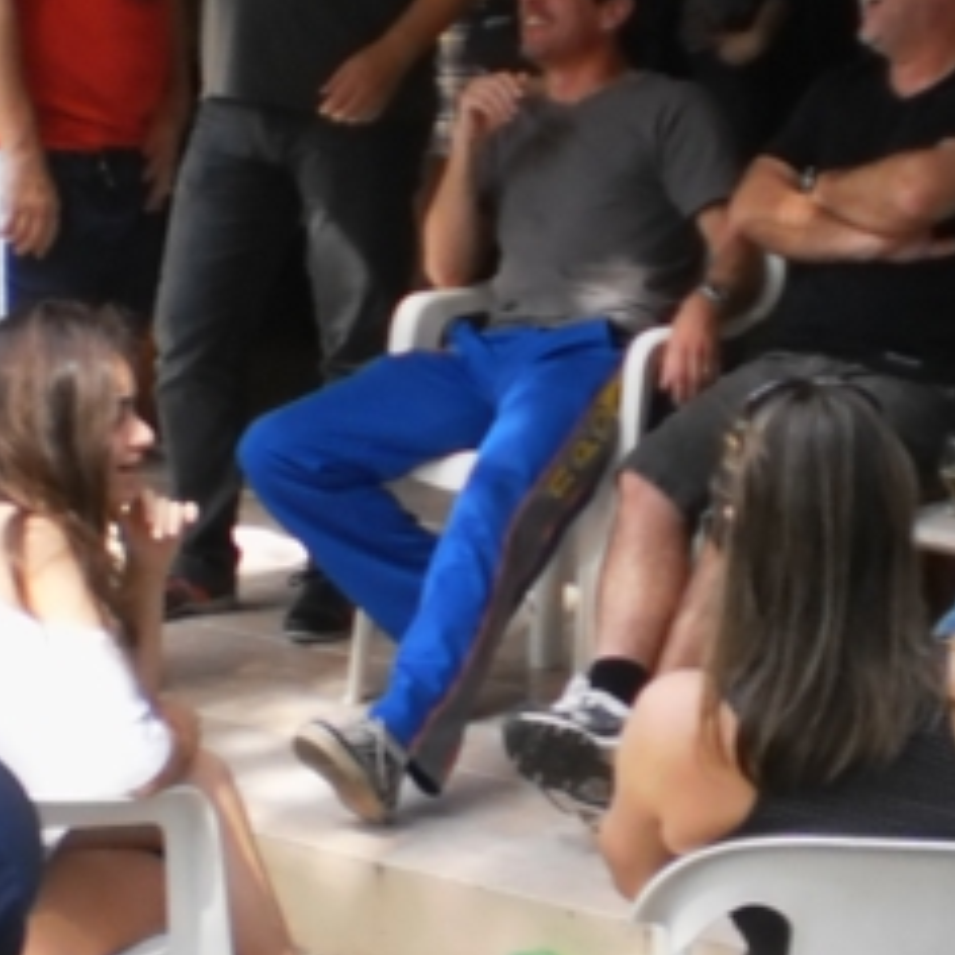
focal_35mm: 138
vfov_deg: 12.6
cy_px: 247
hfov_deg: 12.6
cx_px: 696
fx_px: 4307
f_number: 3.1
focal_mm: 6.3
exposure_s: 1/250
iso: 100
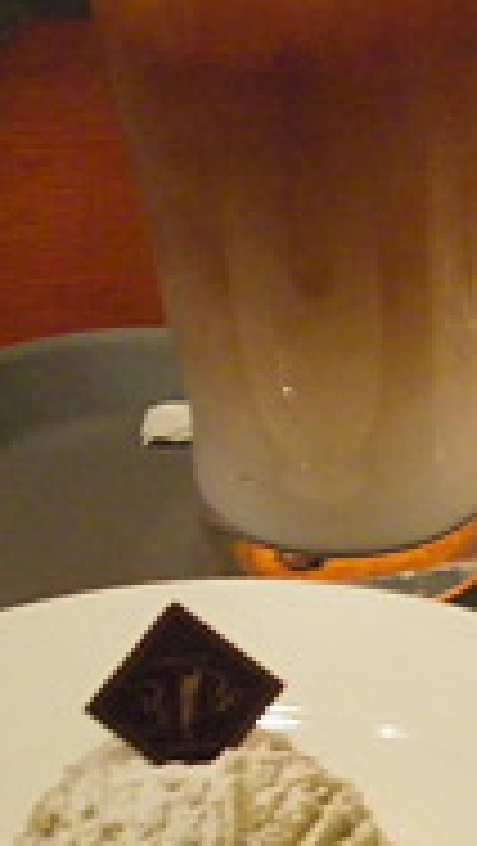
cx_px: 740
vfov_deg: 22.5
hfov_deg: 12.2
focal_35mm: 94
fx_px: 2110
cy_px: 612
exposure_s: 1/15
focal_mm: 6.3
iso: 800
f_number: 3.5
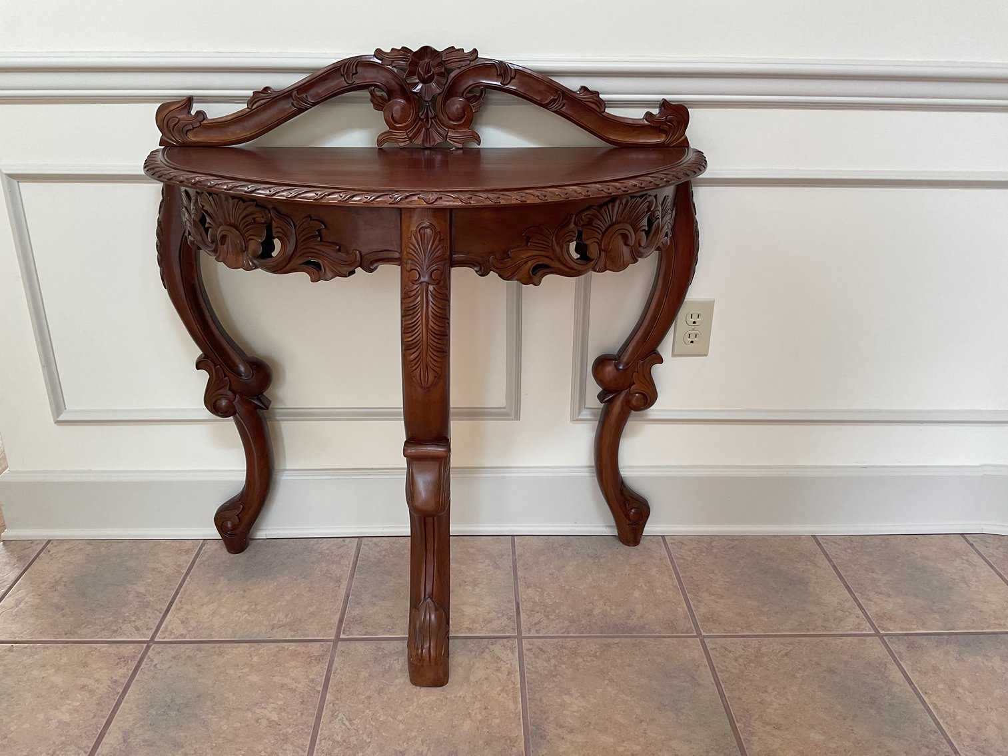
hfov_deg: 61.7
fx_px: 845
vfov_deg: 48.2
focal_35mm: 29
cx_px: 504
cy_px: 378
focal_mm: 3
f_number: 1.8
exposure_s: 1/100
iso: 50
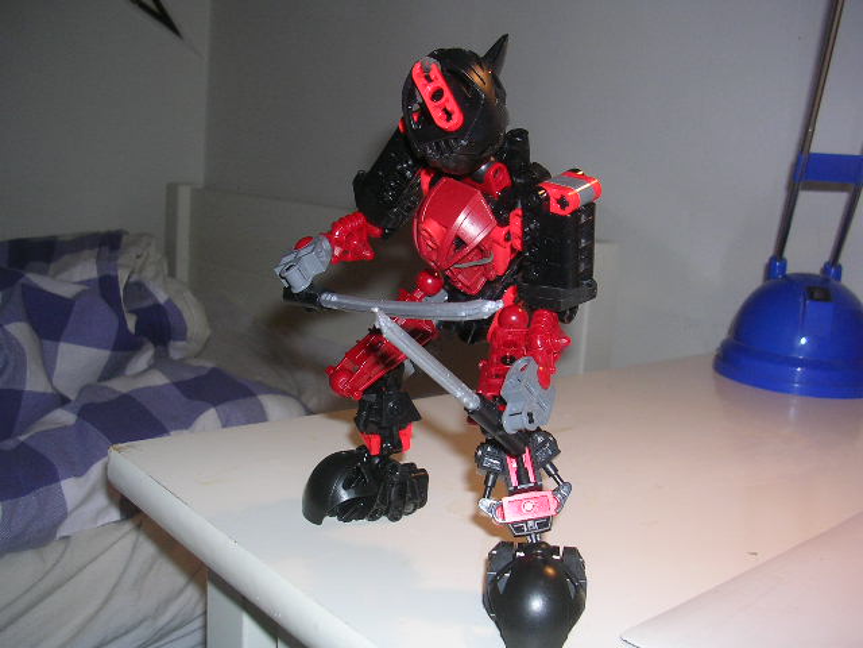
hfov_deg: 49.0
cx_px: 432
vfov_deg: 37.7
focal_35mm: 38
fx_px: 947
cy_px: 324
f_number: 2.8
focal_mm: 5.8
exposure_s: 1/60.1
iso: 50
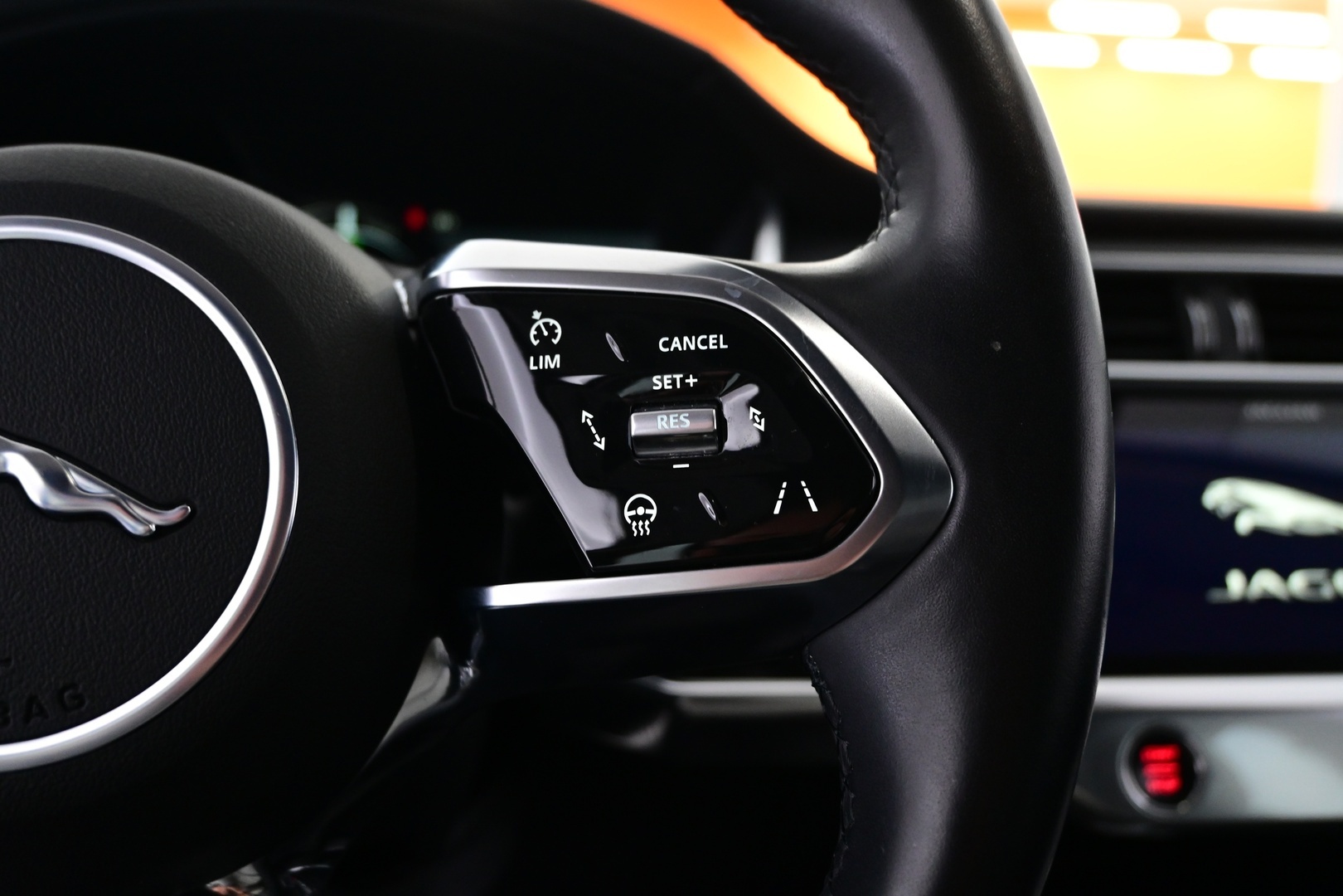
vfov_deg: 42.6
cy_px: 448
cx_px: 672
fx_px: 1147
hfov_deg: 60.7
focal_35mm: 31
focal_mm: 20.5
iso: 1600
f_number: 3.8
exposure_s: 1/30
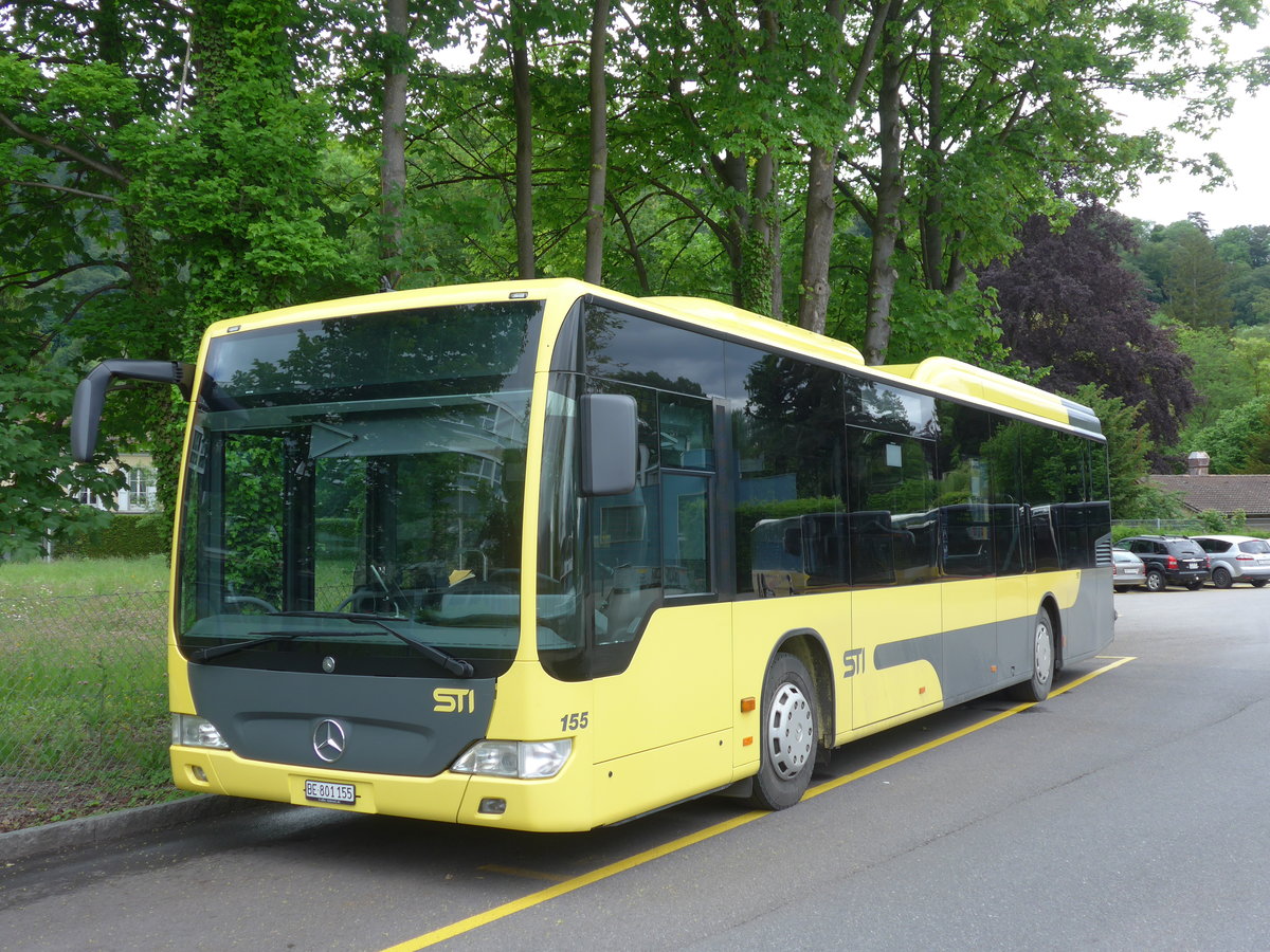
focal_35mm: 39
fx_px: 1431
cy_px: 476
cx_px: 635
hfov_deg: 47.9
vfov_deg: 36.8
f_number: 2.8
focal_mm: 8
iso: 80
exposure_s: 1/320
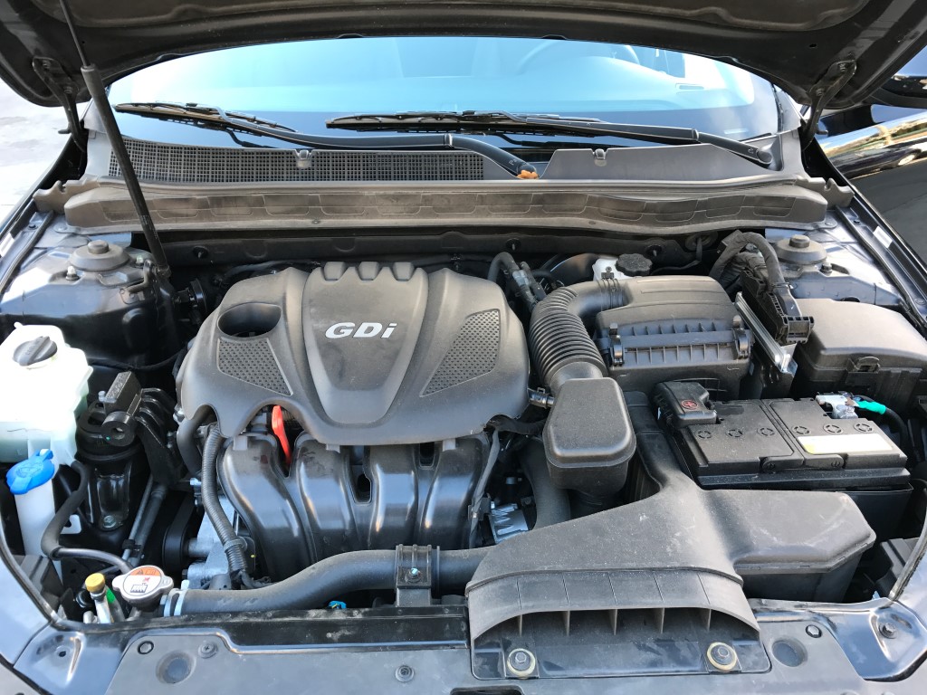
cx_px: 464
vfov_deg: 49.7
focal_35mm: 28
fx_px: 750
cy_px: 348
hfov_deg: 63.4
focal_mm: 3.99
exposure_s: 1/60
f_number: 1.8
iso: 32
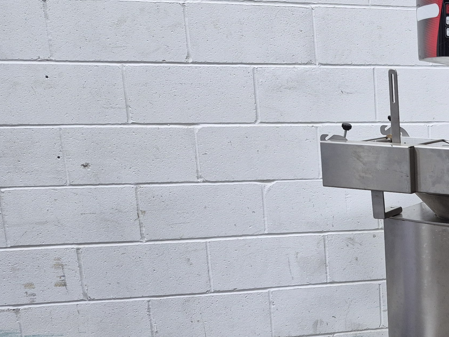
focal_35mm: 55
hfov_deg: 30.6
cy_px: 256
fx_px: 713
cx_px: 513
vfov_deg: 26.2
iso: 320
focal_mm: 5.4
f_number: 1.8
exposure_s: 1/120
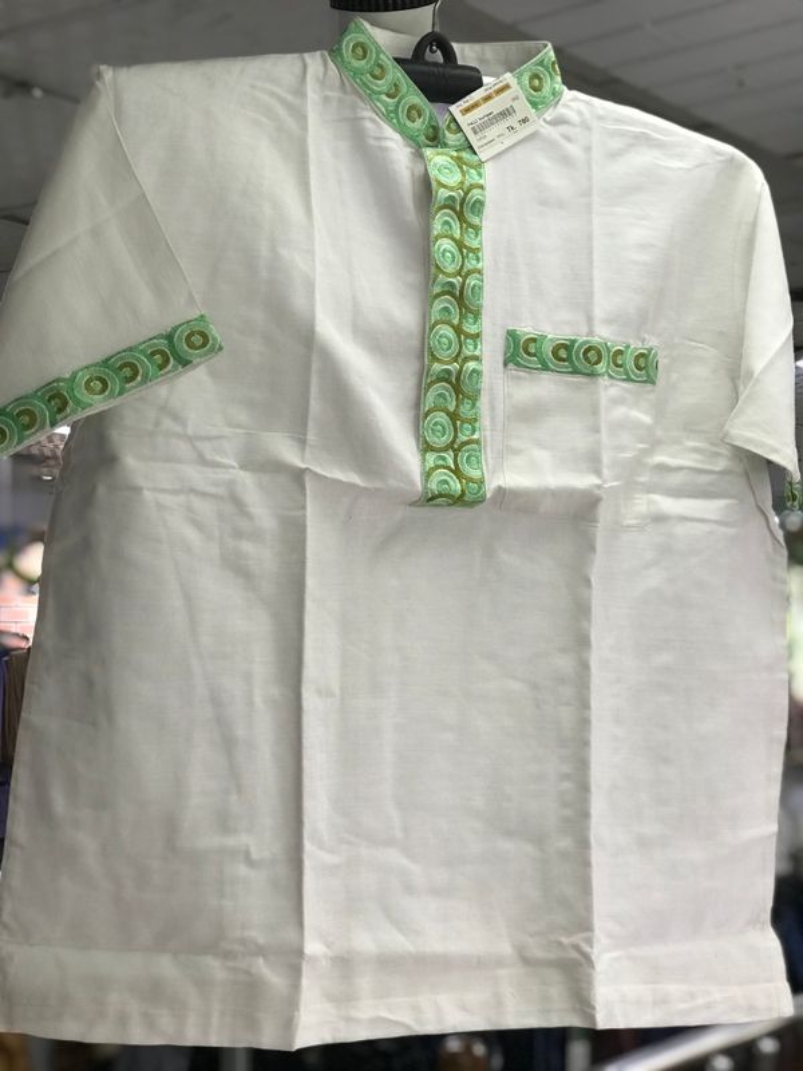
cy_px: 536
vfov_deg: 33.8
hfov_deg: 25.7
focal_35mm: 57
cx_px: 402
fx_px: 1763
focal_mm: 6.6
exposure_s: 1/50
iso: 50
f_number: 2.8
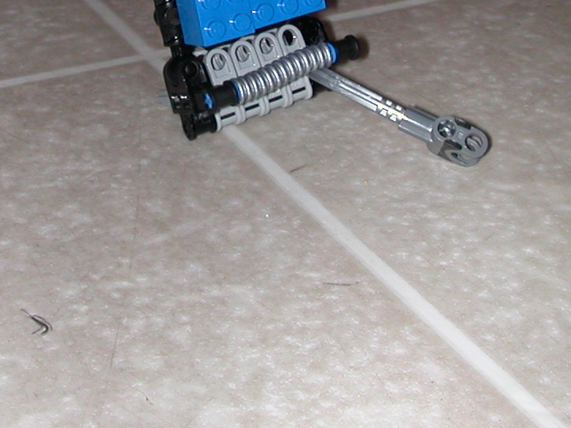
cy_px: -2
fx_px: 1352
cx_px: 201
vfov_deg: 17.5
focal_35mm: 82
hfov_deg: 23.8
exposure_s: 1/59.9
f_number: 4.5
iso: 100
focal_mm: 5.6
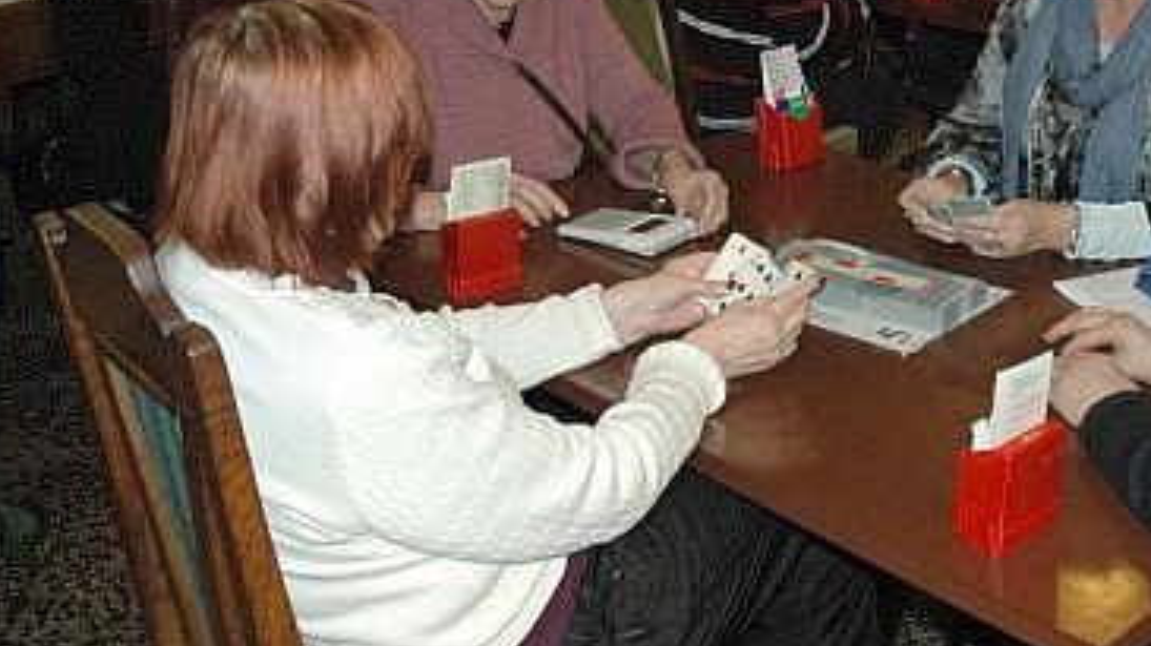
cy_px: 28
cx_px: 817
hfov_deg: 36.0
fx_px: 1739
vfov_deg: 20.5
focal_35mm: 57
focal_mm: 22
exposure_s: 1/60
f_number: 5
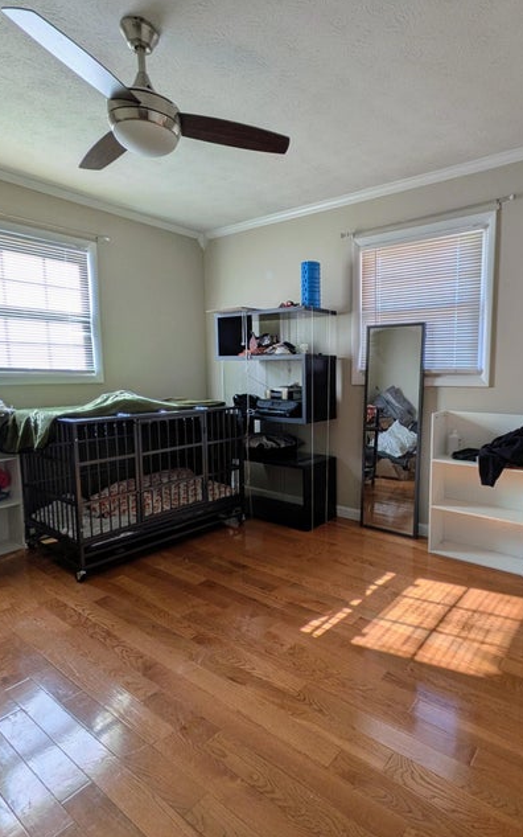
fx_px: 456
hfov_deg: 58.8
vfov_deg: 85.0
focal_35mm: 20
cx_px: 333
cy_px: 417
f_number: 2.2
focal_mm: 1.85
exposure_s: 1/61.1
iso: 44
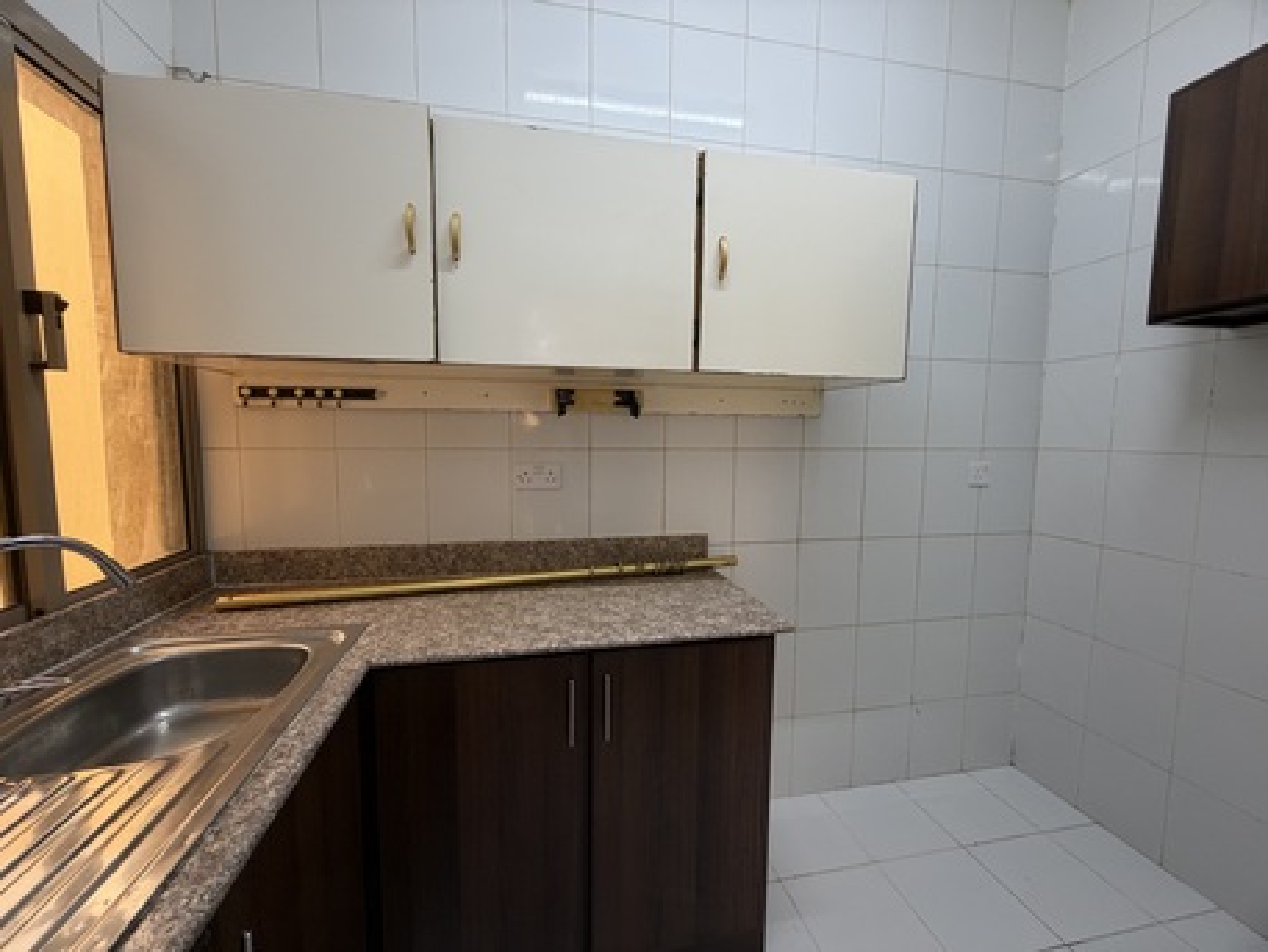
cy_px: 476
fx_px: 513
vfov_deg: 85.7
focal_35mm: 14
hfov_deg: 102.0
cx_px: 634
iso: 200
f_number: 2.2
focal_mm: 2.22
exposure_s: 1/100
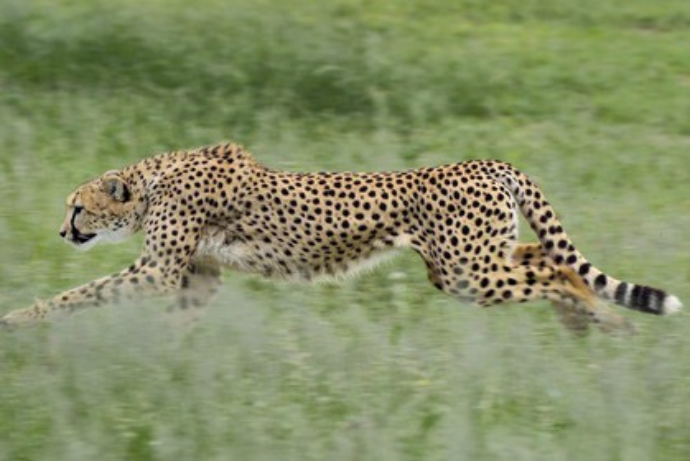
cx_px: 345
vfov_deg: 6.9
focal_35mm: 200
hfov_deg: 10.3
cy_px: 230
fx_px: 3836
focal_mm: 200
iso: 400
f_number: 8
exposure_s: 1/400
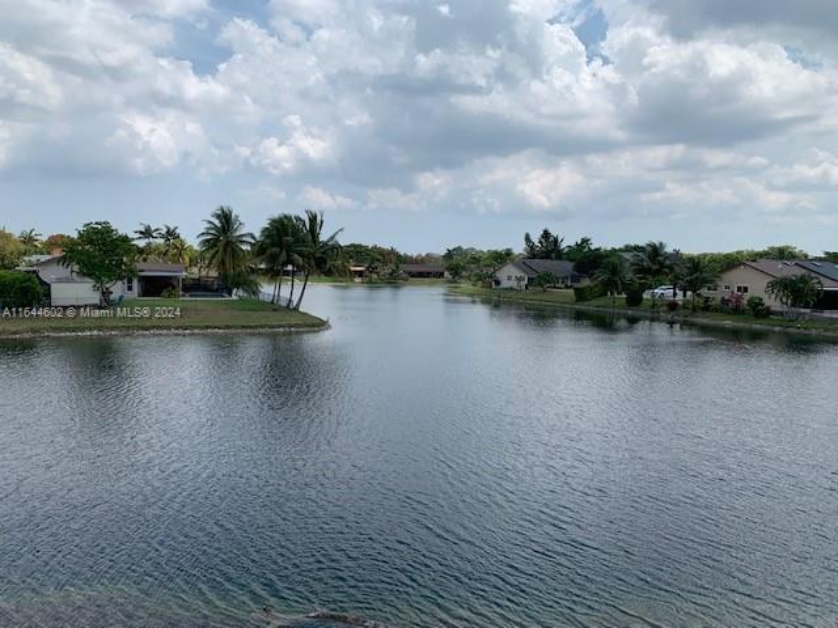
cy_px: 314
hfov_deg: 67.3
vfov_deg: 53.1
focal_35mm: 26
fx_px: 629
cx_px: 419
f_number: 1.8
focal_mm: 4.25
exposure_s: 1/4274
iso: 25
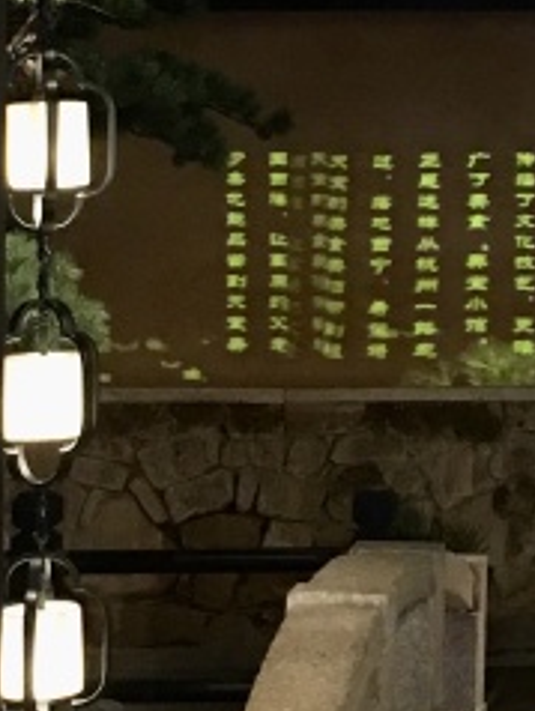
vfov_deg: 13.4
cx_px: 756
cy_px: 48
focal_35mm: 146
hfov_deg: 9.9
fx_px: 3003
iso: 100
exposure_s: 1/8
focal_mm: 4.15
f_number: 2.2
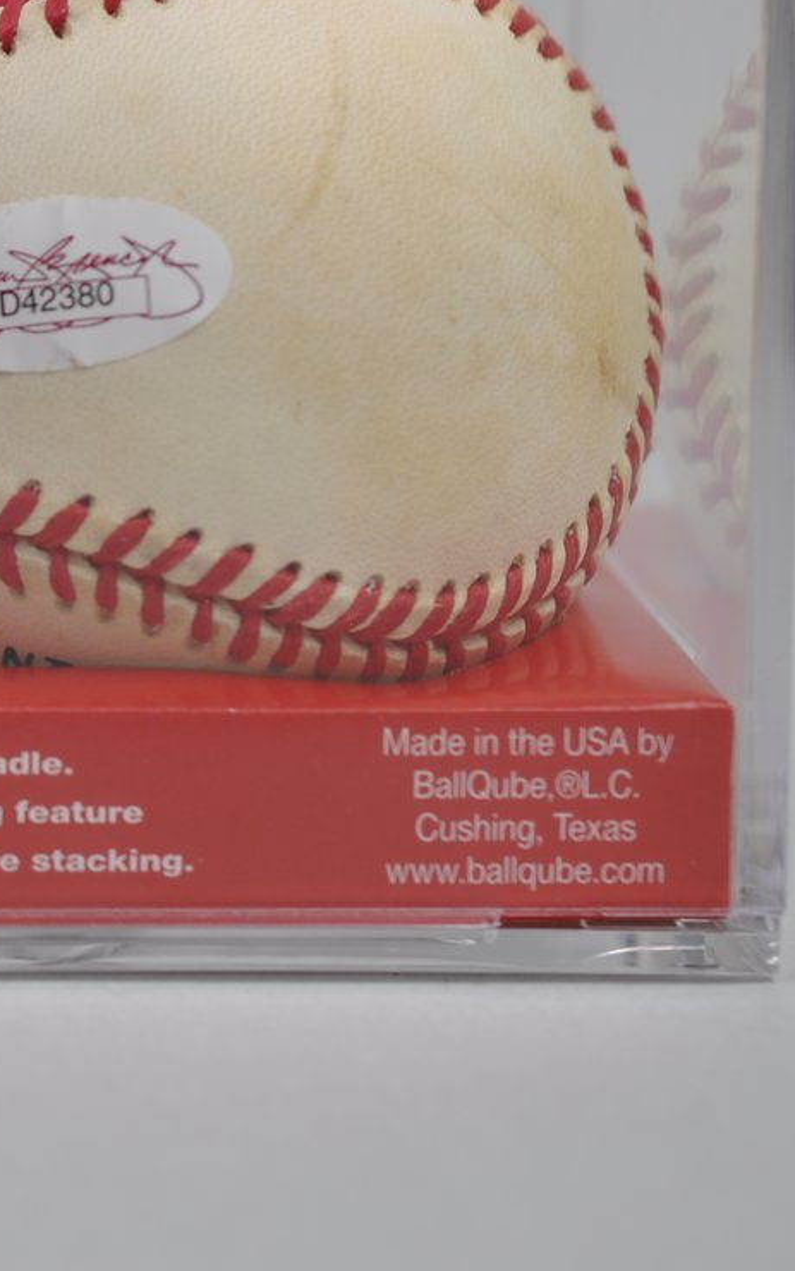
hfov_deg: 9.1
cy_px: 336
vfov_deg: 14.8
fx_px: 4884
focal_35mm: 141
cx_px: -399
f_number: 4.5
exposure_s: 1/80
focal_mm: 40
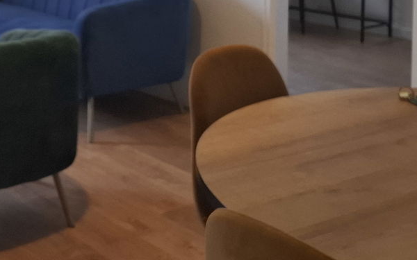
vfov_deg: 19.0
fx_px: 739
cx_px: 15
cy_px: -40
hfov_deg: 29.7
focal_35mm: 65
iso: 200
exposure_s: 1/100
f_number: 1.8
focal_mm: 5.54
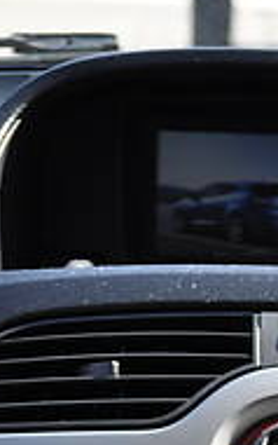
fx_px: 2336
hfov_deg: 6.8
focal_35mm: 193
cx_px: 241
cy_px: 578
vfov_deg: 10.6
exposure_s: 1/125
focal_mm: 40
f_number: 5.6
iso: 200
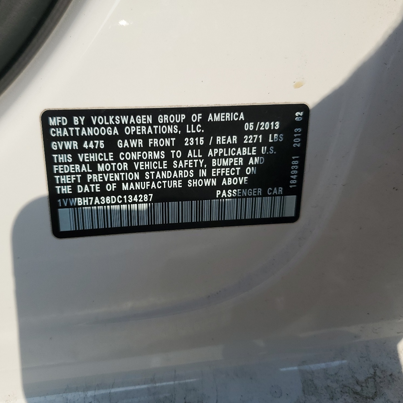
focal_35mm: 31
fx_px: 408
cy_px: 203
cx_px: 173
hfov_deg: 52.4
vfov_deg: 52.5
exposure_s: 1/5000
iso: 50
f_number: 1.5
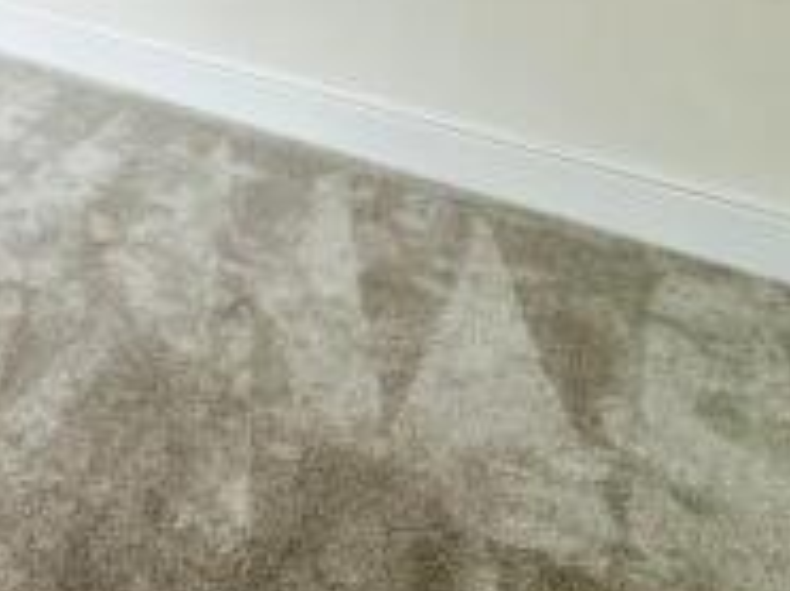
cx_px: -274
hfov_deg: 31.4
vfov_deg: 27.2
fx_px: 1003
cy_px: -189
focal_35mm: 44
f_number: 2.2
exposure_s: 1/130
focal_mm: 2.22
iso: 40
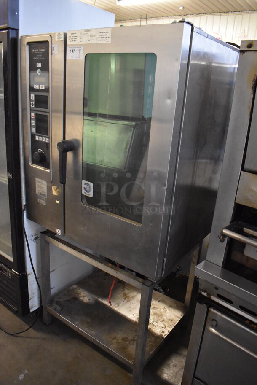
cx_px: 128
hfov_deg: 48.0
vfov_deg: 67.3
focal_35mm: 27
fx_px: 289
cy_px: 192
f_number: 3.5
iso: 6400
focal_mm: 18
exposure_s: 1/125
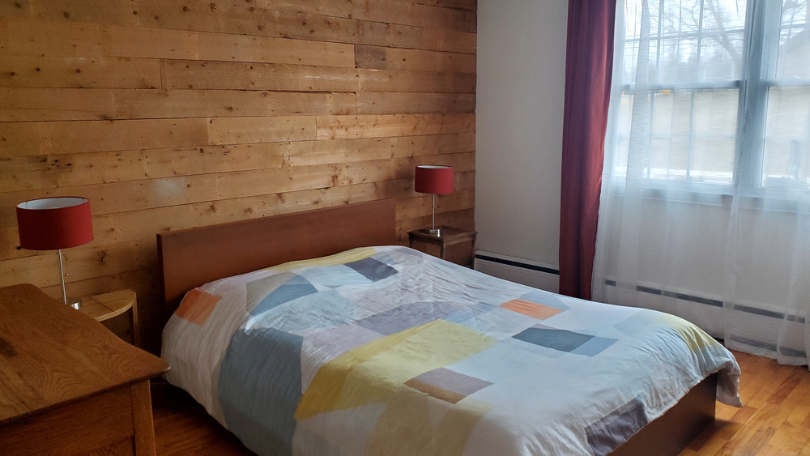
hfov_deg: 66.1
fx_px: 623
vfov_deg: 40.2
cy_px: 220
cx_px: 401
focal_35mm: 29
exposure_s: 1/85
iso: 200
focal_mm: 4.3
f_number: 2.4
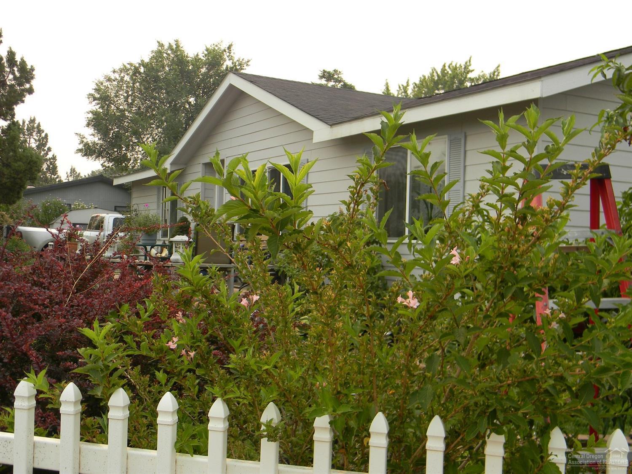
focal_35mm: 41
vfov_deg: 35.1
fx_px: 748
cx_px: 316
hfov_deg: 45.8
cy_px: 237
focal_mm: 7.3
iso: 80
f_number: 3.8
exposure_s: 1/394
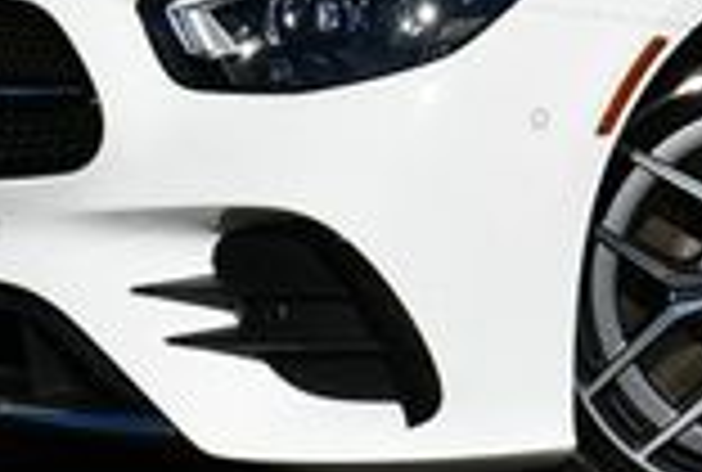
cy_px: -301
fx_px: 3520
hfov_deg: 11.0
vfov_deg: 7.5
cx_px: 990
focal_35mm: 180
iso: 100
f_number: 10
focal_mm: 22
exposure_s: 1/400
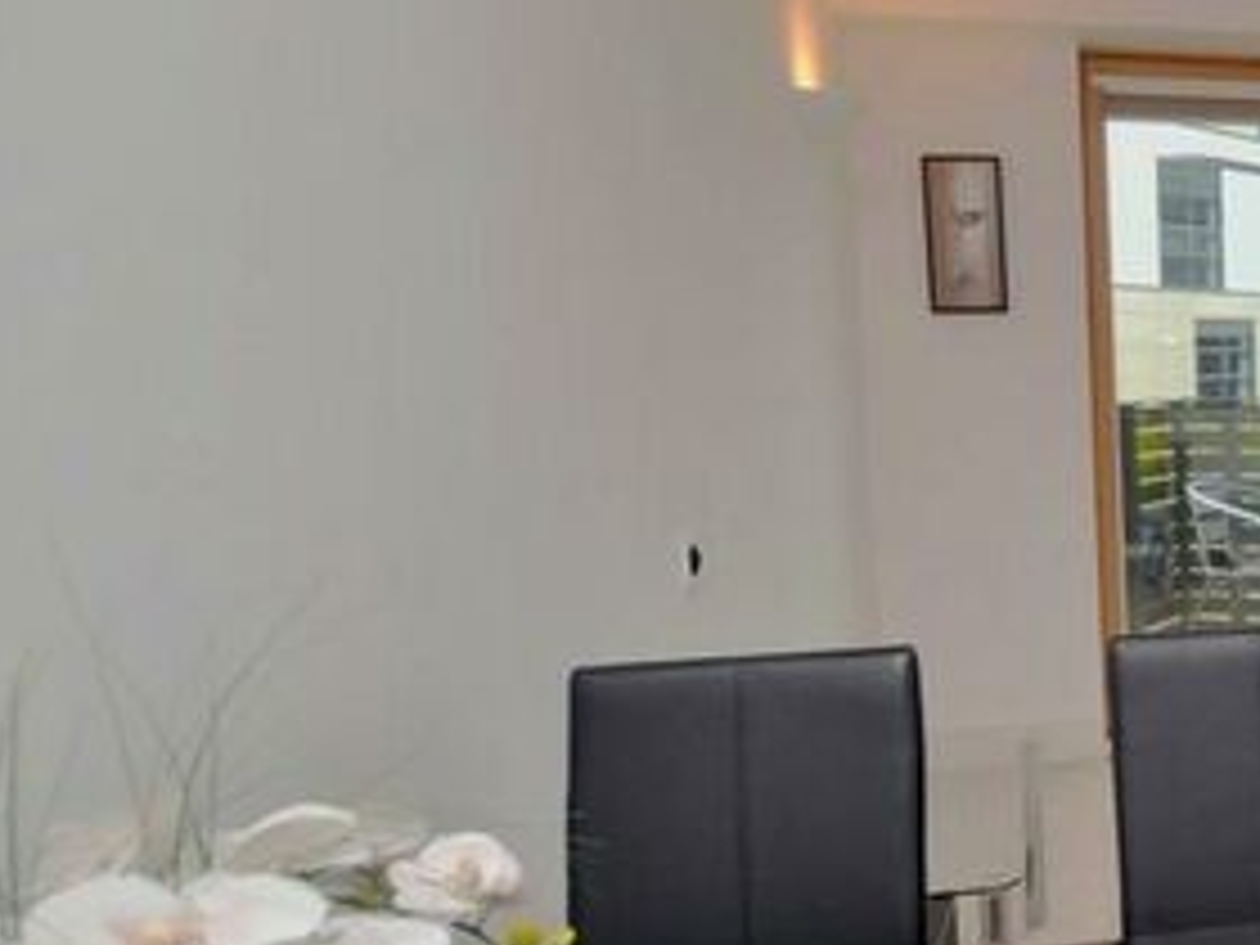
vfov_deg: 39.6
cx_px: 1521
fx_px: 1310
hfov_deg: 38.0
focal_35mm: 36
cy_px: 511
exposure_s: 1/60
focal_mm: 10
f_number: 4
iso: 100
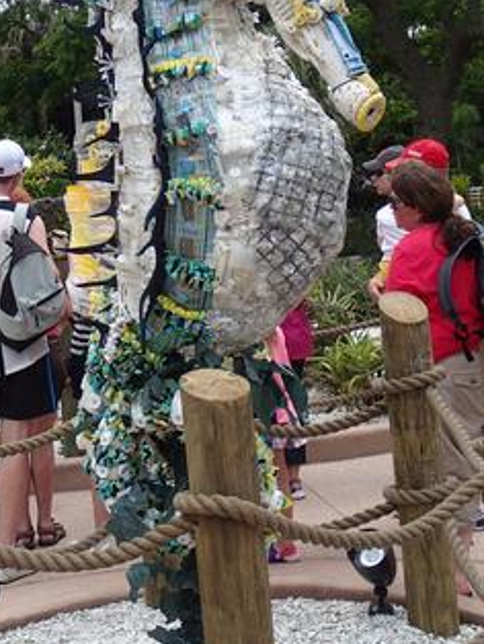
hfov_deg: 22.1
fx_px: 1229
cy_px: 213
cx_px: 142
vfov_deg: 29.2
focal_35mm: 66
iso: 100
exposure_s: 1/400
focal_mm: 8.4
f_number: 4.5
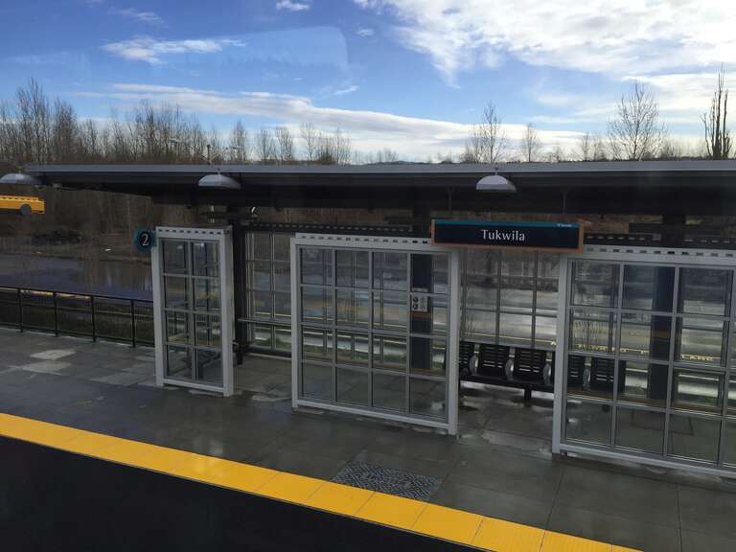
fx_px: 617
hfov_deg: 61.7
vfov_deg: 48.2
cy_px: 276
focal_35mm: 29
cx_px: 368
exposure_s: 1/557
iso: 32
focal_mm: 4.15
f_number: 2.2
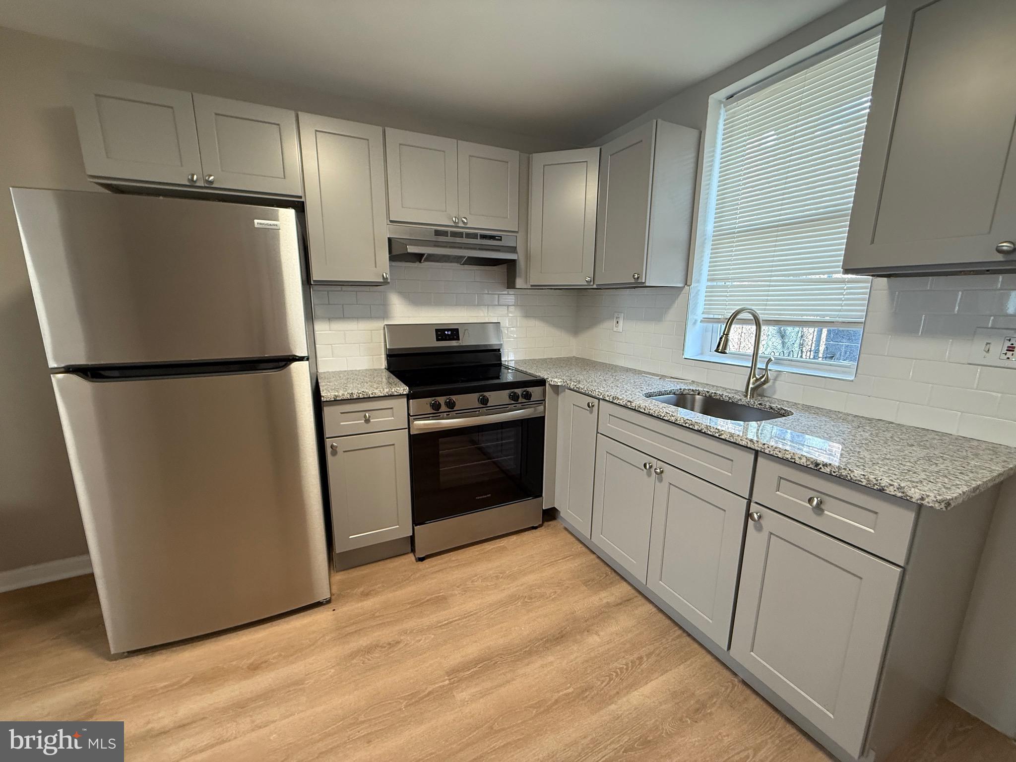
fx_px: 411
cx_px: 508
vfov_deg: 85.7
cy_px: 381
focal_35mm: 14
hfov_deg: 102.1
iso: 250
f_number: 2.2
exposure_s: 1/60
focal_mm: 2.22
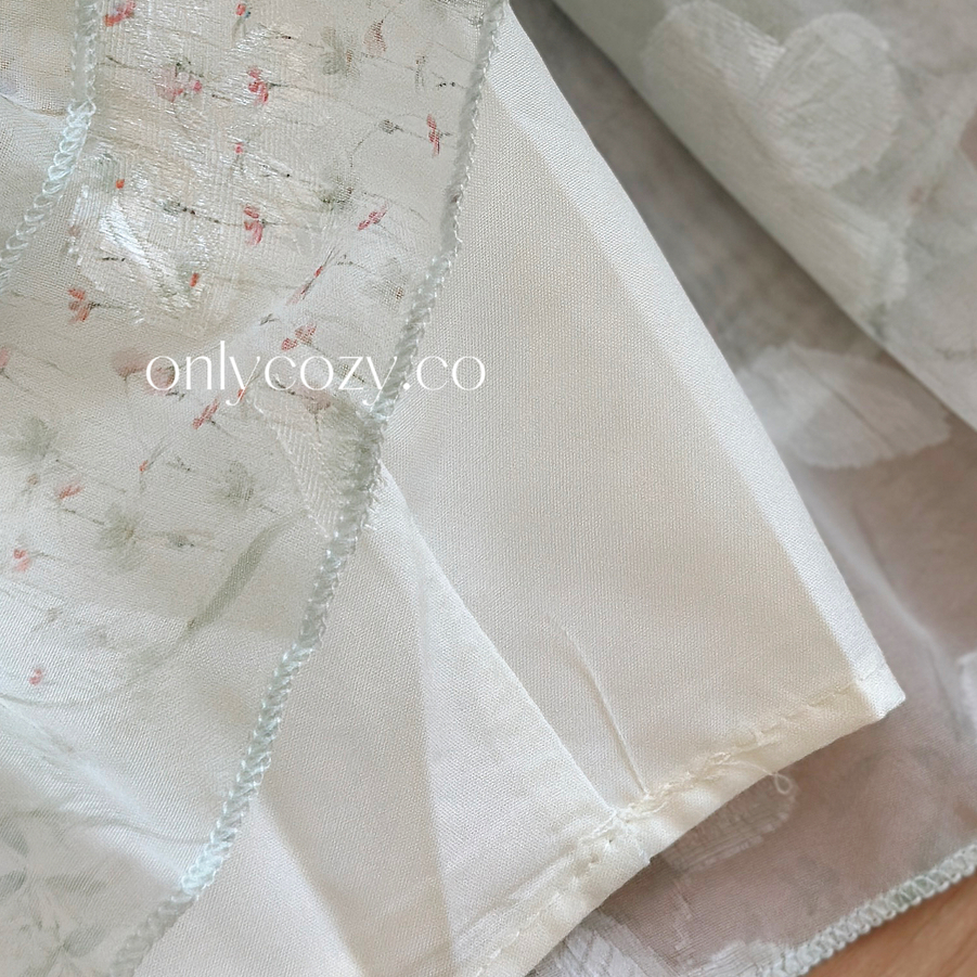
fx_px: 3608
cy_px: 78
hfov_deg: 15.4
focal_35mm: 113
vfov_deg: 15.2
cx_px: 535
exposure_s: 1/218
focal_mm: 6.86
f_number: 1.78
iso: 80
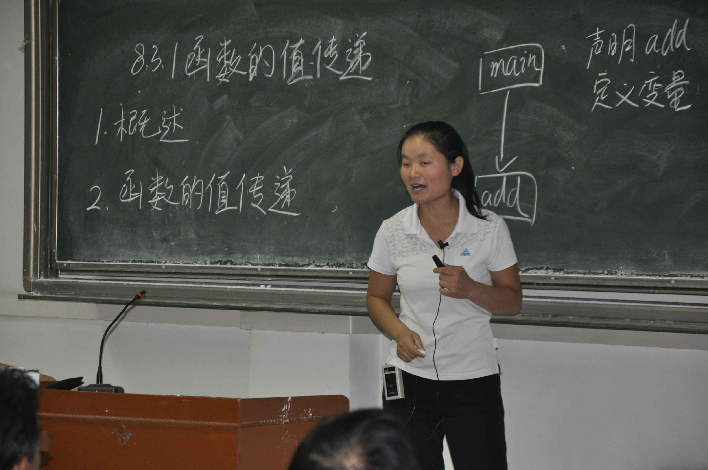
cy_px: 235
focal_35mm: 158
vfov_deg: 8.7
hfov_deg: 13.1
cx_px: 354
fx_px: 3094
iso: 800
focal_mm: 105
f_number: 5.6
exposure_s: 1/60
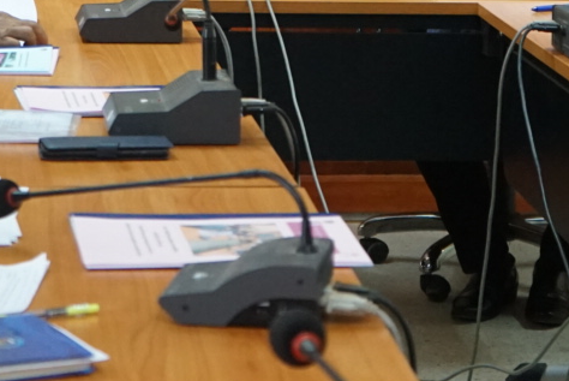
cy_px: -184
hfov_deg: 13.7
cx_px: 340
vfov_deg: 8.9
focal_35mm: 150
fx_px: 2373
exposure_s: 1/160
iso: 4000
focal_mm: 44
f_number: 4.5
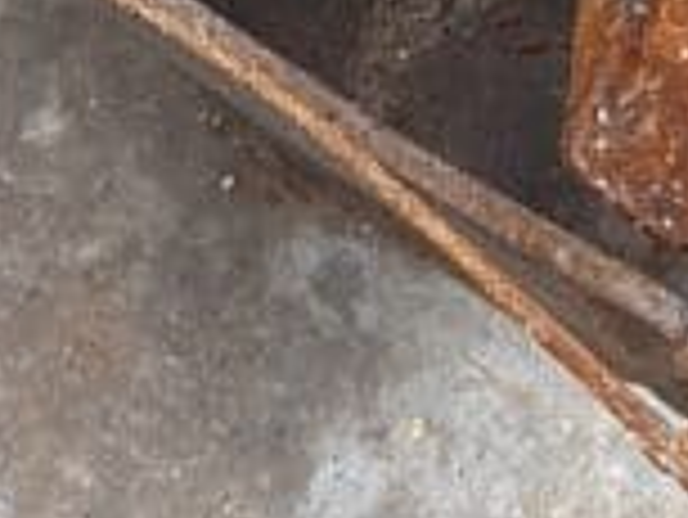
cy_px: -583
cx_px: 675
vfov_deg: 9.7
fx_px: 2805
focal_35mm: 141
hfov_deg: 13.8
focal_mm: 6.86
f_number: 1.78
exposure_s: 1/121
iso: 100
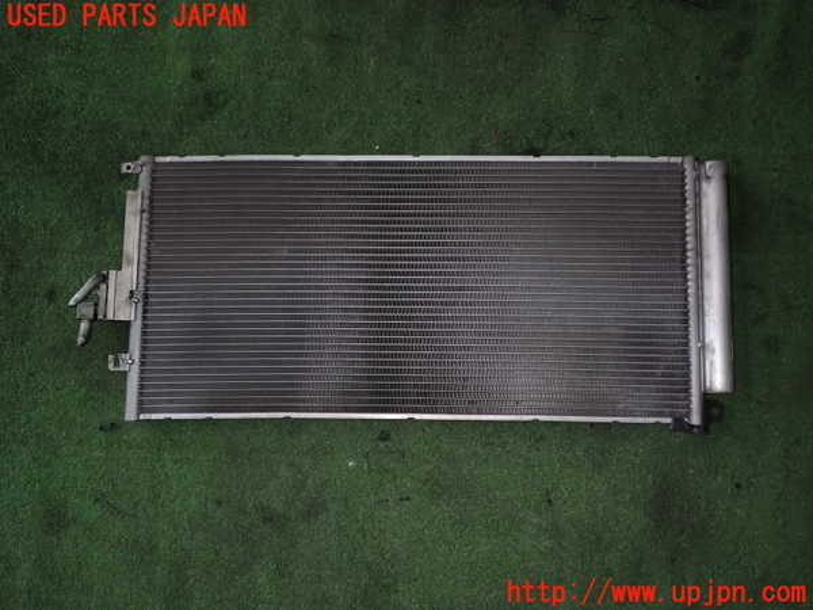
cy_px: 305
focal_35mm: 32
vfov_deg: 44.2
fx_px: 752
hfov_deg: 56.8
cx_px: 406
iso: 250
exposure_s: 1/30
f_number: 7.1
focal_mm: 5.79
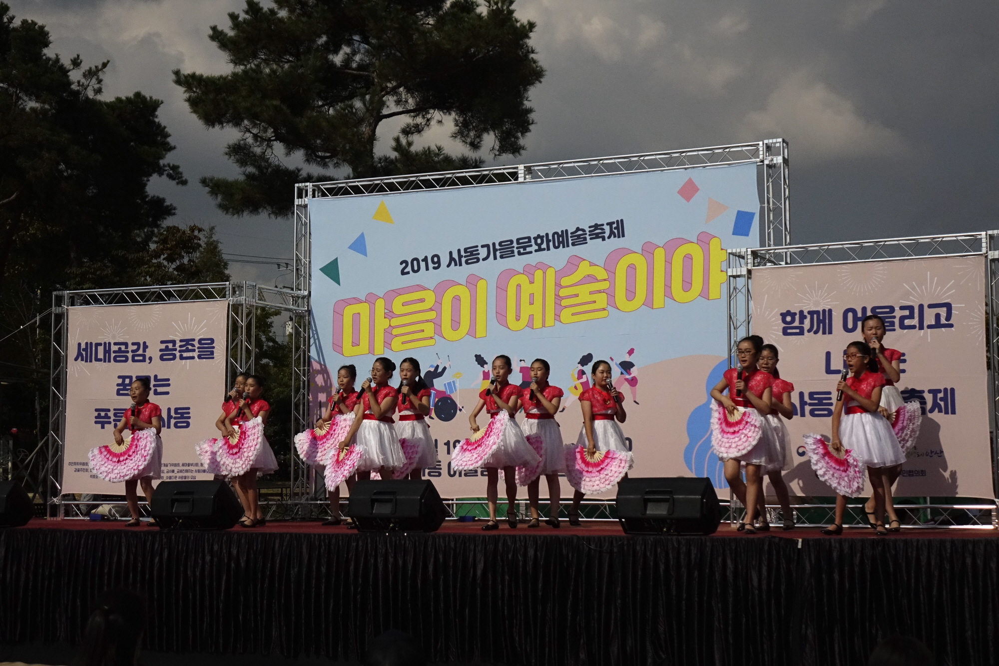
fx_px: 1637
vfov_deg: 23.0
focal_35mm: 59
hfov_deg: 33.9
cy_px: 333
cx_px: 500
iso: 800
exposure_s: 1/10000
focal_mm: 21.48
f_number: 2.8
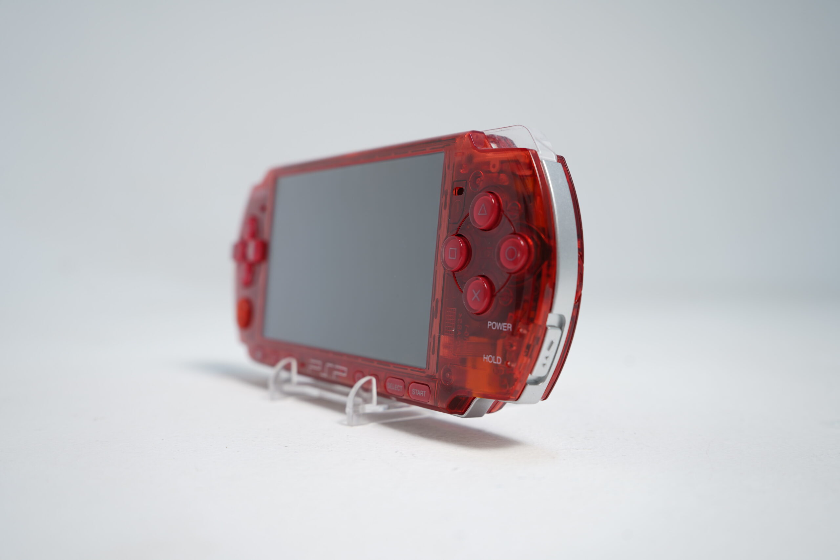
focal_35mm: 34
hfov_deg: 55.8
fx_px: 793
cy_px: 280
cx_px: 420
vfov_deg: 38.9
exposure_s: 1/6
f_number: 5.6
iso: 64
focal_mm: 34
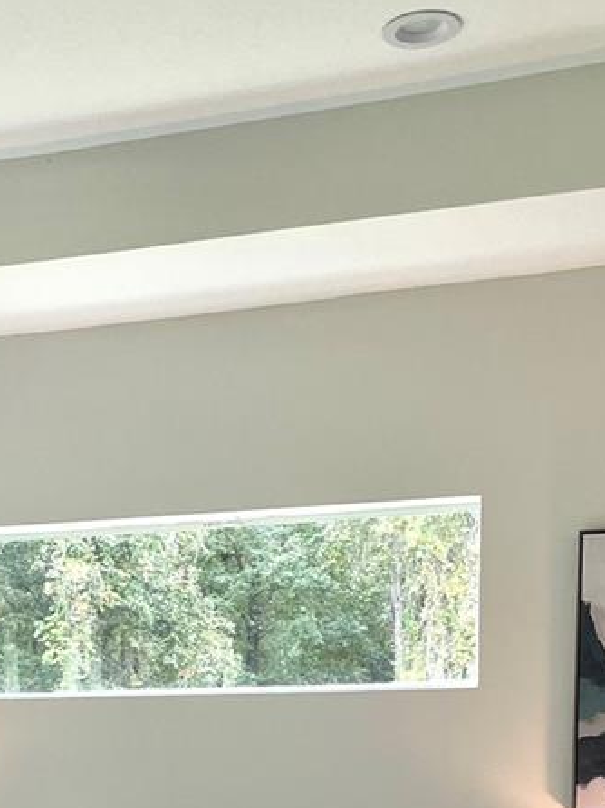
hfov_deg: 20.6
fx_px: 1633
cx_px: 67
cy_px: 879
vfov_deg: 25.8
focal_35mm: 70
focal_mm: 4.2
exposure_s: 1/120
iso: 100
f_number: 1.6
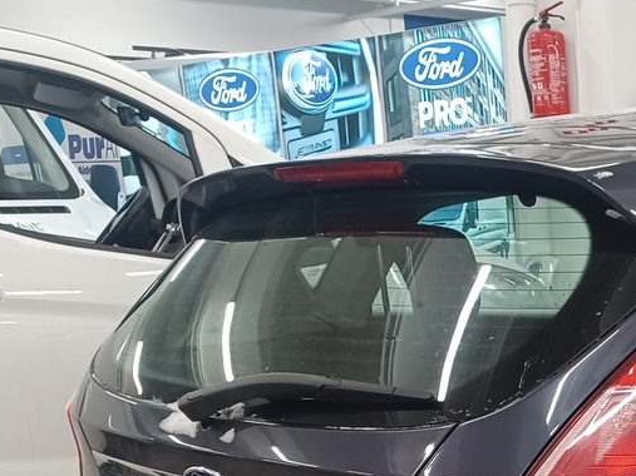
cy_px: 598
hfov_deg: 25.7
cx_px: 665
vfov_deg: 19.3
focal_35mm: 71
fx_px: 1304
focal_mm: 4.6
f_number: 1.8
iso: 320
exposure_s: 1/33.3
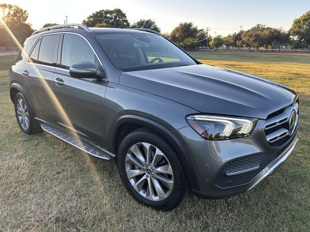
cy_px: 116
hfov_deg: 67.3
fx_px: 233
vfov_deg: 53.1
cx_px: 155
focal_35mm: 26
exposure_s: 1/352
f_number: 1.5
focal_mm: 5.7
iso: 50
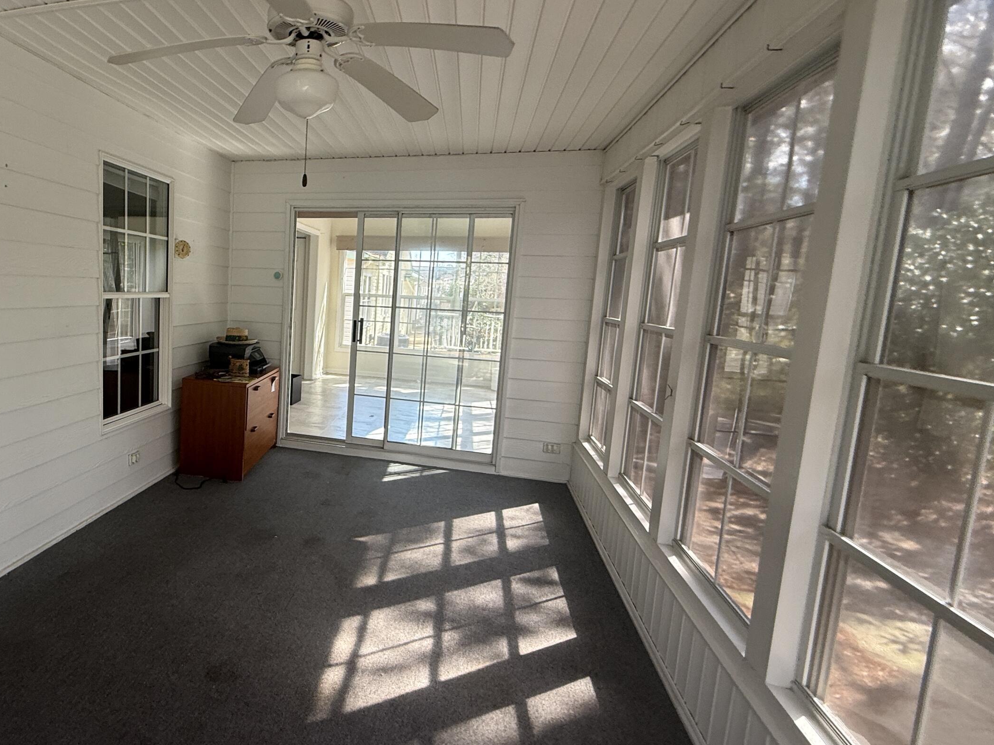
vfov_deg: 65.9
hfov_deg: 77.8
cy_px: 356
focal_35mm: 20
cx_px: 294
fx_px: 574
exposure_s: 1/99
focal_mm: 2.22
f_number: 2.2
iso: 64
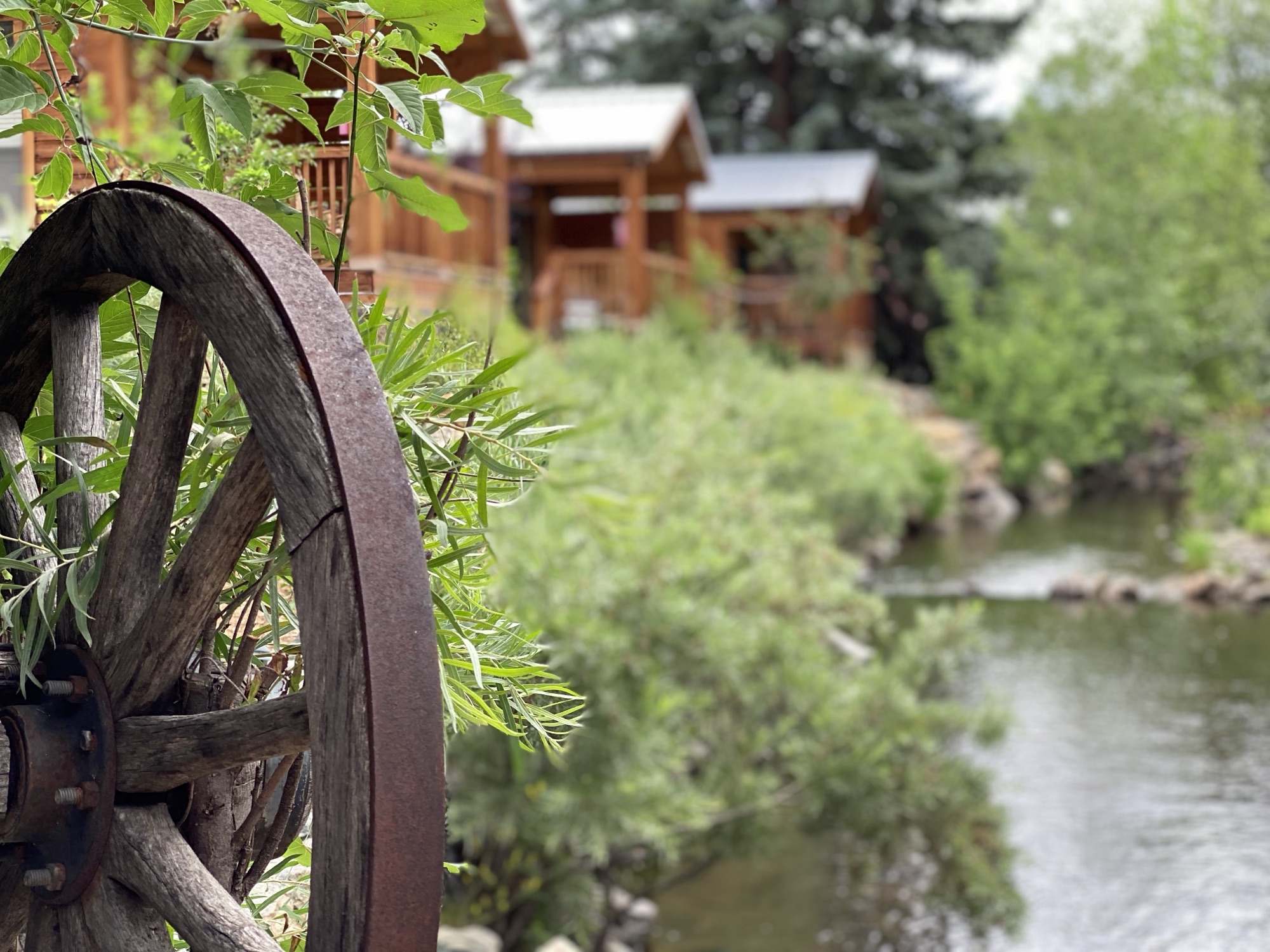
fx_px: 1908
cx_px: 635
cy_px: 476
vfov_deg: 28.0
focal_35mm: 52
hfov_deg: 36.8
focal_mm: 6
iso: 20
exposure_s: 1/138
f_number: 2
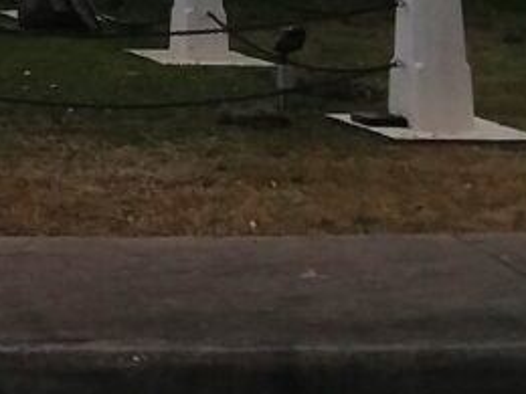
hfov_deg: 14.8
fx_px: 1732
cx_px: -455
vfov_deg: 12.3
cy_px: -228
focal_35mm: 114
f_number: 1.9
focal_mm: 2.47
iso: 40
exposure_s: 1/2355
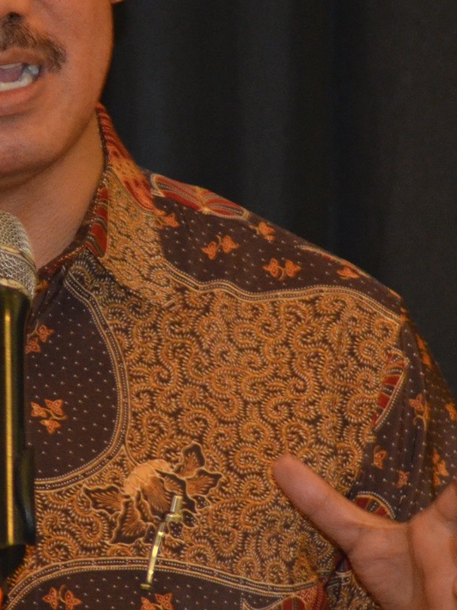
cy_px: 268
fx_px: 14795
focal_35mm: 840
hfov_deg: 1.8
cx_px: 42
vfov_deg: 2.4
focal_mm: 210
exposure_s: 1/60
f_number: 4.8
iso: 1600
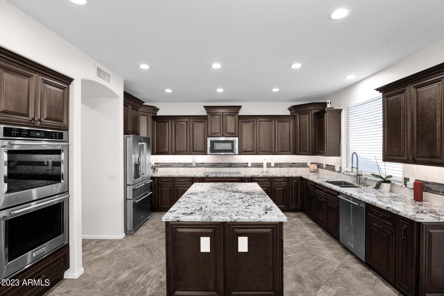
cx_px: 222
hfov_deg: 96.7
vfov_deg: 73.8
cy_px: 148
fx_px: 197
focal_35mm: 16
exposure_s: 1/20
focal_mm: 16
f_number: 6.3
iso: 640
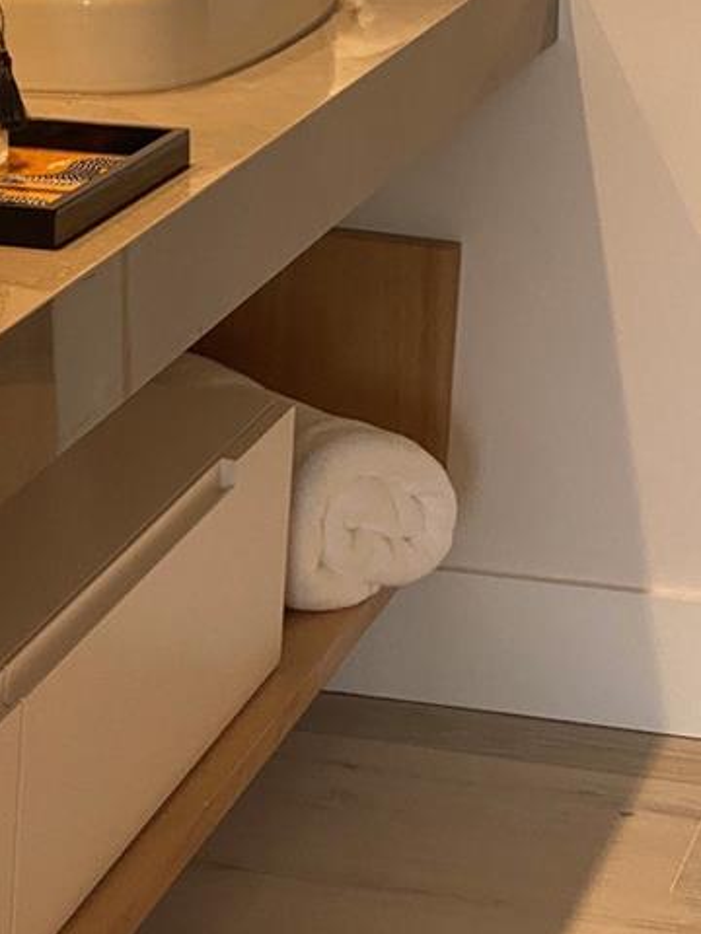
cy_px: 93
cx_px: 175
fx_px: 3510
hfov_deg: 11.4
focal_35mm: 130
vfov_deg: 15.0
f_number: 2
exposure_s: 1/116
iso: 80
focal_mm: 6
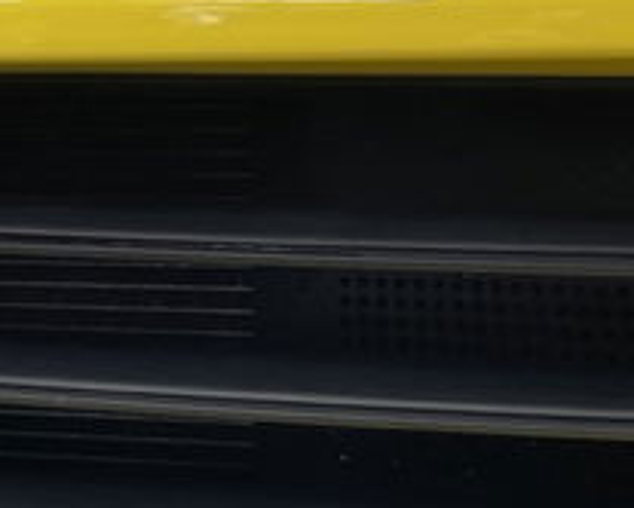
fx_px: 1765
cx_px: 193
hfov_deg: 20.3
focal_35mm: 94
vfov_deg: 16.4
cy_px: 337
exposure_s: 1/50
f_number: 1.6
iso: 100
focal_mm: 4.2
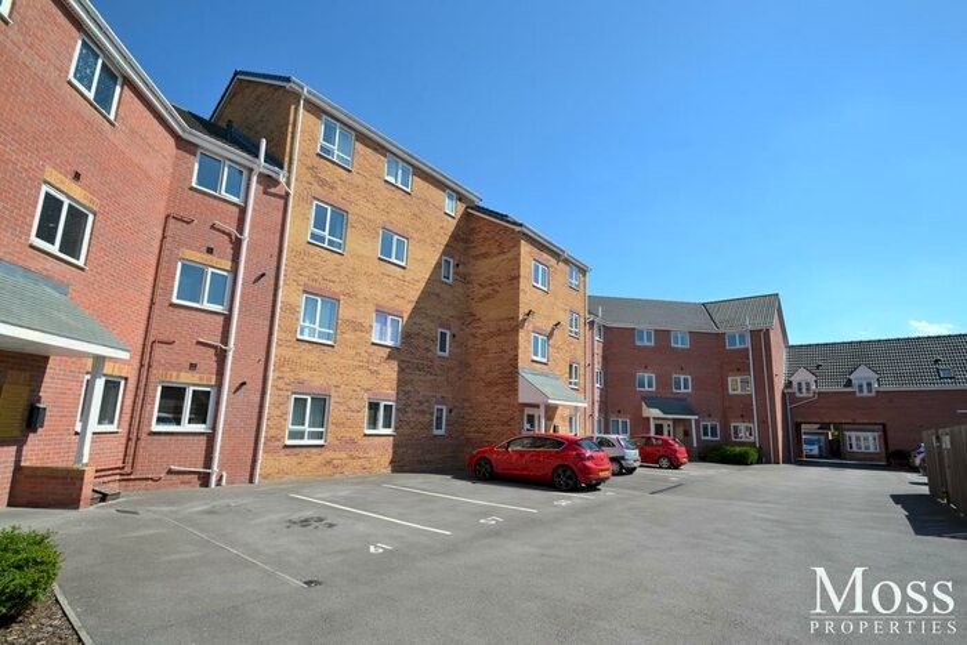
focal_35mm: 16
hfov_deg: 95.0
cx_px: 484
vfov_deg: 72.1
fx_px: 443
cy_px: 322
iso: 100
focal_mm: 11
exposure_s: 1/250
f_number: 8
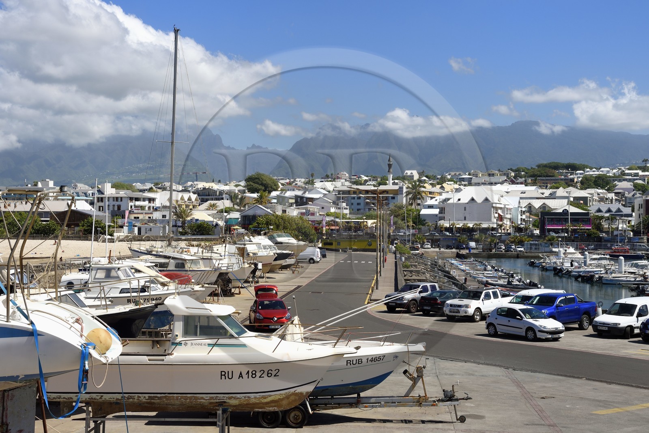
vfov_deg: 26.0
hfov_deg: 38.2
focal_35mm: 52
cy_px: 216
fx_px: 937
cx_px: 324
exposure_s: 1/250
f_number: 14
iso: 200
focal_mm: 52
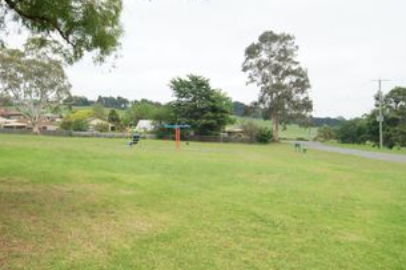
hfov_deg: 51.4
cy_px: 136
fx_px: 417
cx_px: 152
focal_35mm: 37
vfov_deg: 35.9
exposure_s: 1/250
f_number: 11
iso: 400
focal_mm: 16
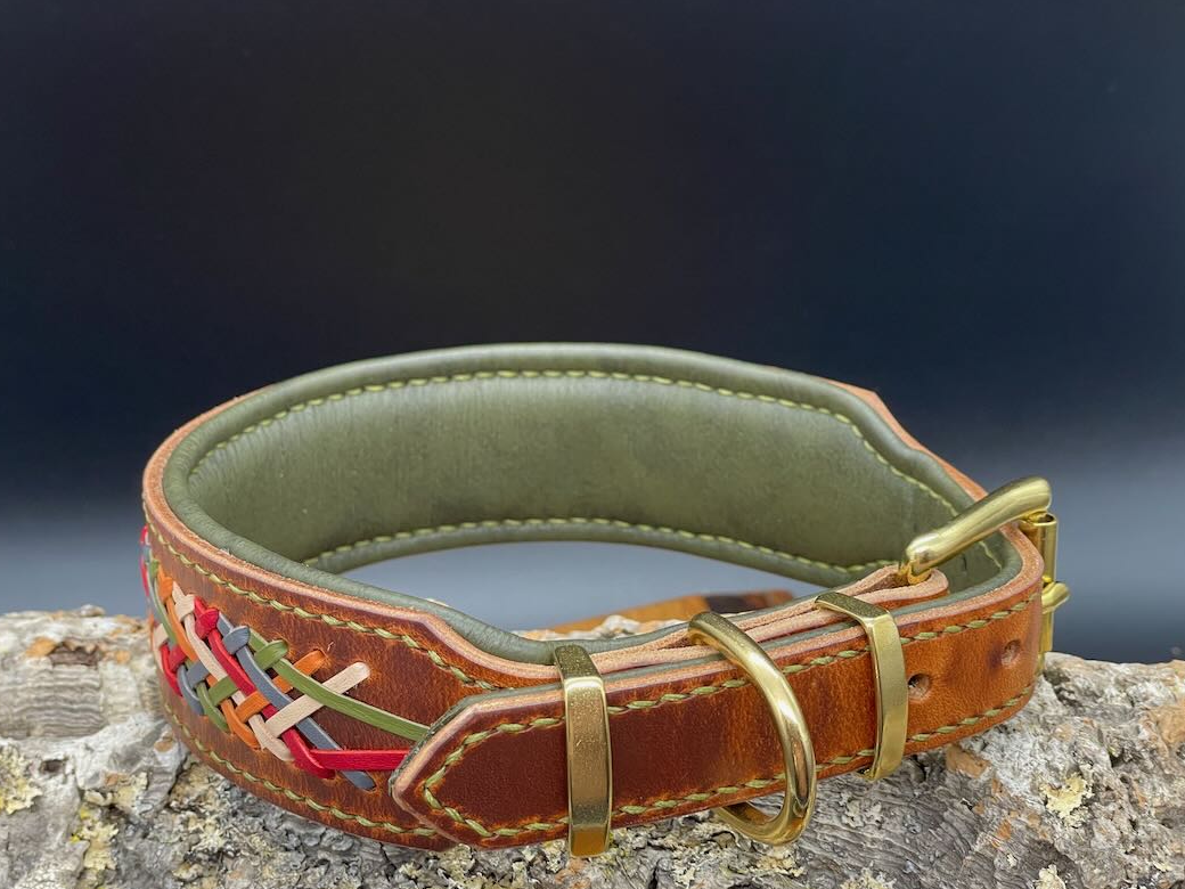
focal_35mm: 60
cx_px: 637
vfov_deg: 24.4
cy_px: 507
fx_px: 2054
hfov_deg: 32.2
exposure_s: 1/99
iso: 80
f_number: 2
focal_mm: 6
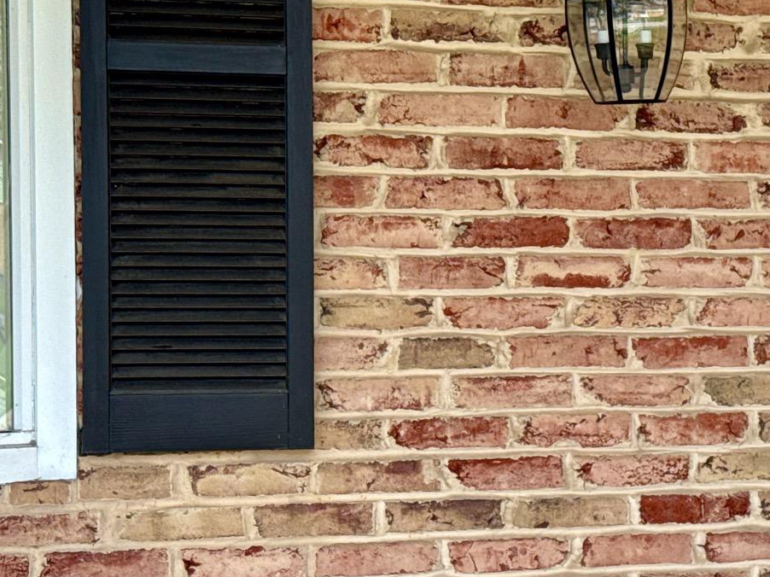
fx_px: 2424
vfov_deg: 13.6
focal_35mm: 109
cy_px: 305
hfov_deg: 17.5
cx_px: 826
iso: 64
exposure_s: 1/854
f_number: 1.78
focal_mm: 6.76
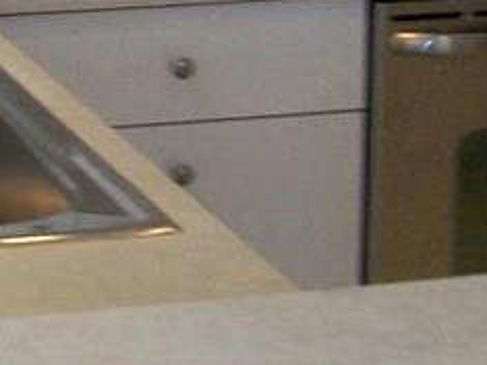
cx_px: -232
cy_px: -106
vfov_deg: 9.3
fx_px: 2208
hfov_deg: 12.0
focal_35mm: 157
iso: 160
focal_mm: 6
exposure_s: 1/100
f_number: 2.7
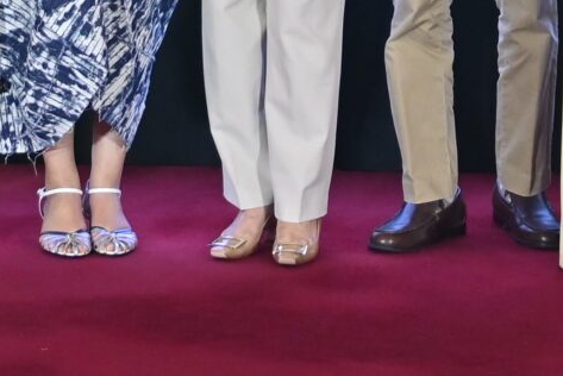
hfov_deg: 9.7
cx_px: 204
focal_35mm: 211
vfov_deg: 6.4
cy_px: -339
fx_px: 3302
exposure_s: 1/160
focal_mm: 26
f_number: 4
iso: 800
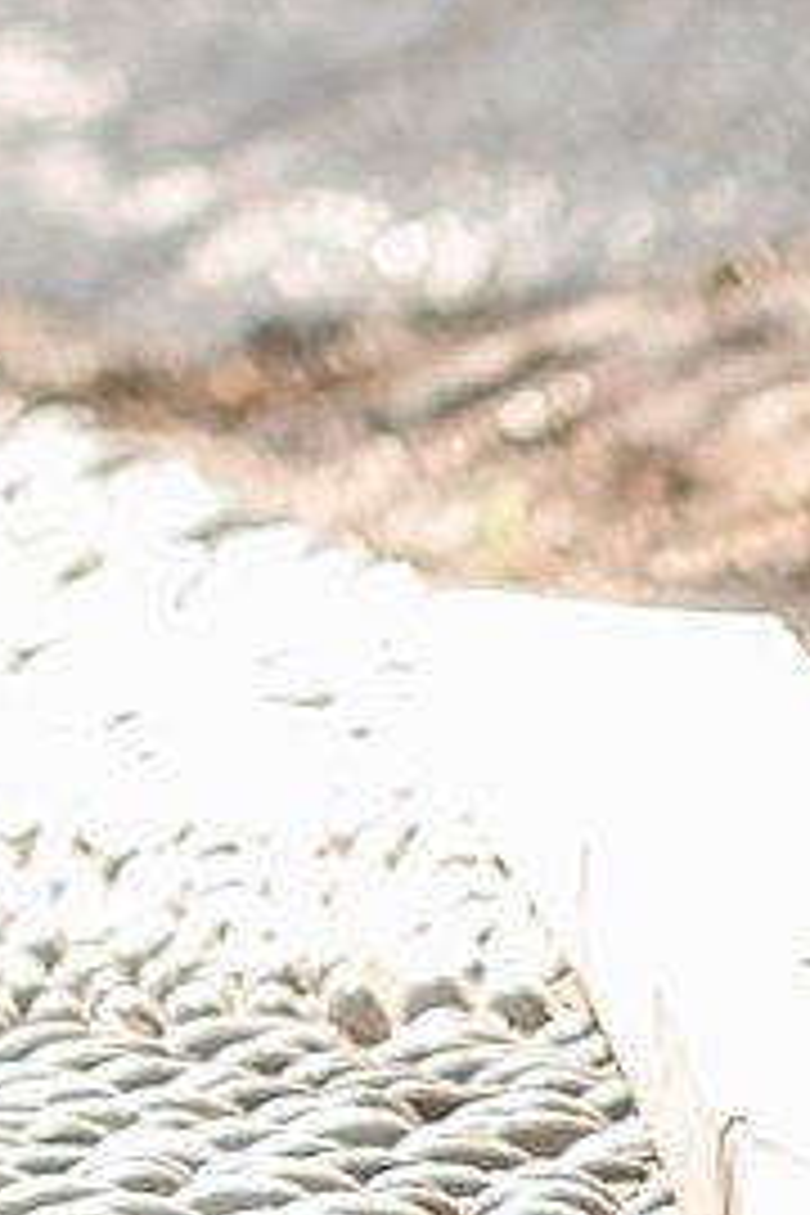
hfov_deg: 2.1
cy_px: -2961
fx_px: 21733
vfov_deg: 3.1
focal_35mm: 644
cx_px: -1397
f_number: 1.8
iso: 250
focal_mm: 85
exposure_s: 1/320
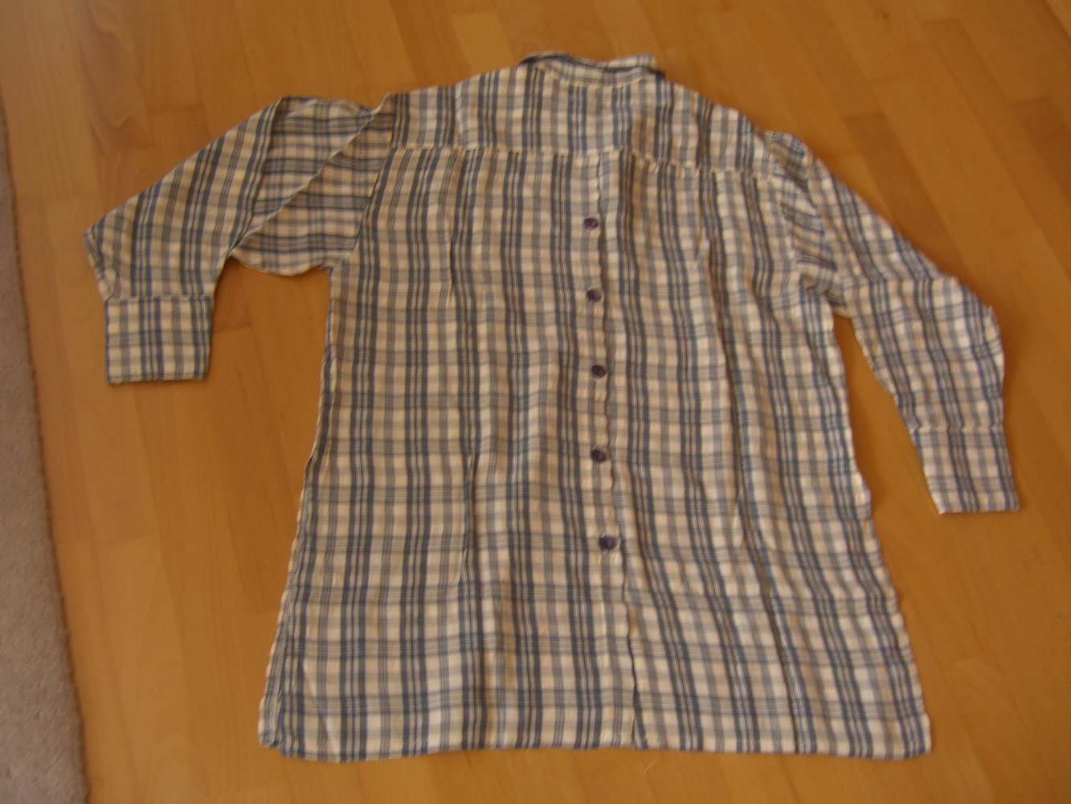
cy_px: 402
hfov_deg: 49.0
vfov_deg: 37.7
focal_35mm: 38
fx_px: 1176
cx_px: 536
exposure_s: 1/20
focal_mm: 7.9
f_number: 2.8
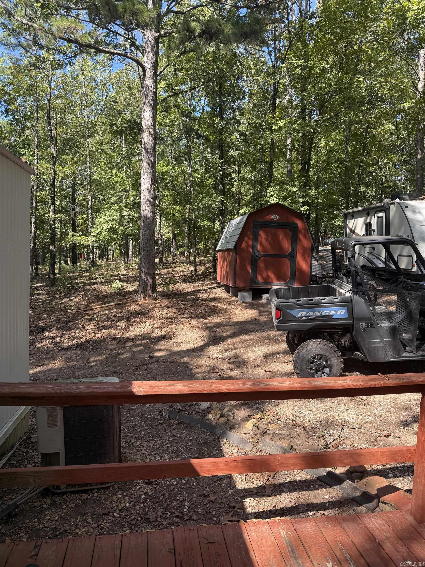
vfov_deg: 71.6
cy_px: 284
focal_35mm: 24
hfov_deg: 56.8
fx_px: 393
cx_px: 212
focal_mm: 6.76
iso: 80
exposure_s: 1/671
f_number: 1.78
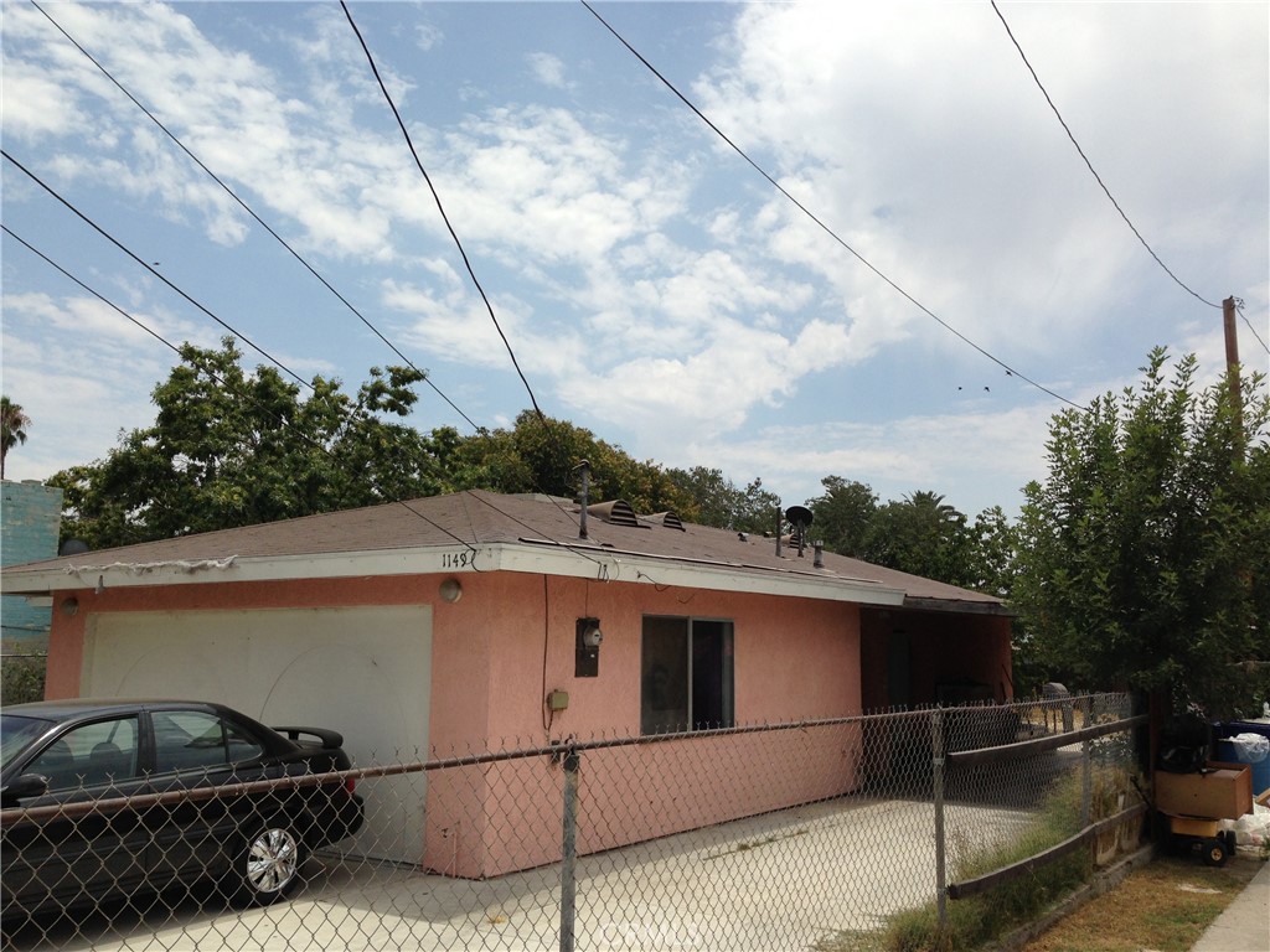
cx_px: 635
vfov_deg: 42.9
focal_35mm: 33
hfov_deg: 55.4
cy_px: 476
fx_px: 1211
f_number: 2.4
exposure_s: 1/2710
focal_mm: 4.13
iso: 50
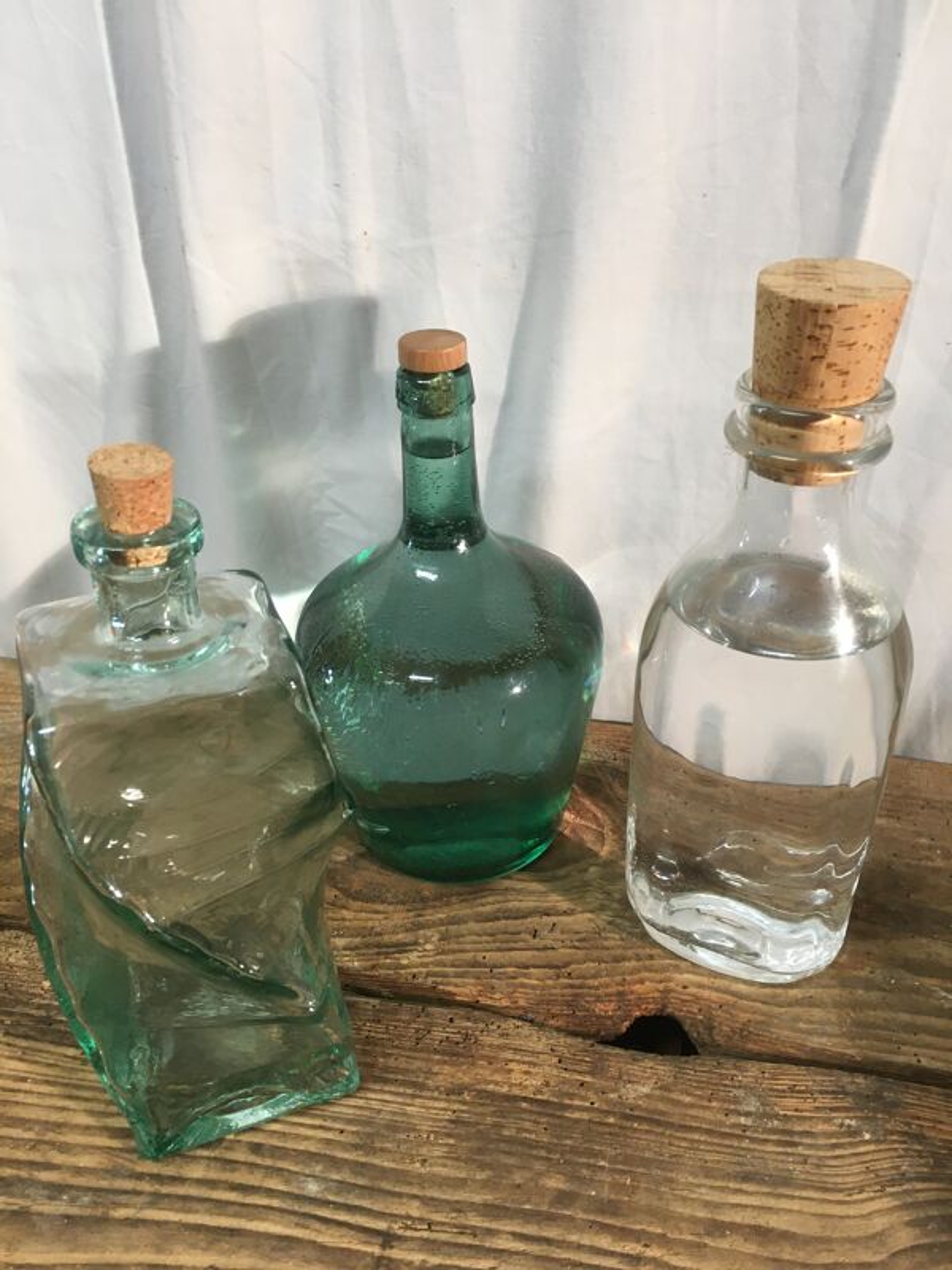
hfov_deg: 48.2
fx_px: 1063
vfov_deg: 61.7
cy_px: 635
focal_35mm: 29
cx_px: 476
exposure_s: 1/33
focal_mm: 4.15
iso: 100
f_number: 2.2
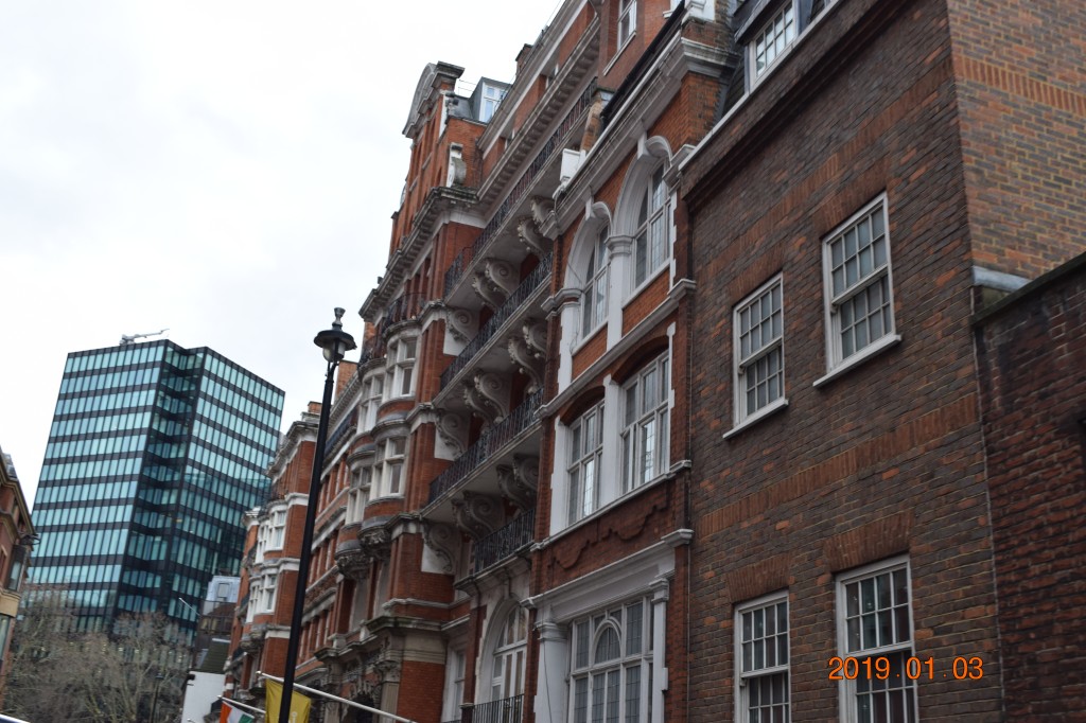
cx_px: 543
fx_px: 1131
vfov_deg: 35.5
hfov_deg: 51.3
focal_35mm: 38
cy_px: 362
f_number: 6.3
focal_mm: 25
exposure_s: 1/160
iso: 400
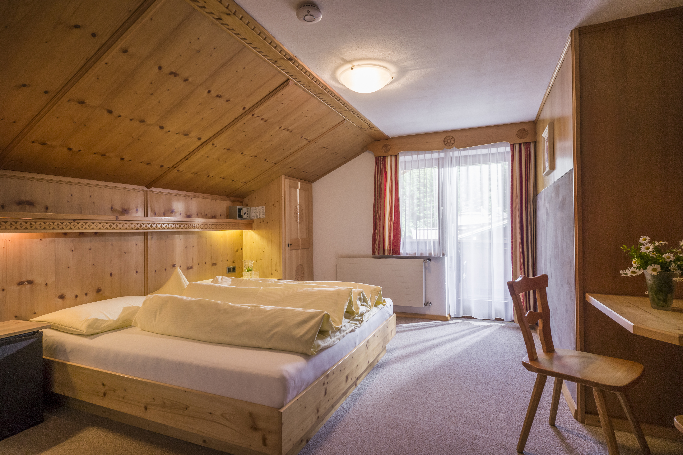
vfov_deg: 67.4
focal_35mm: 18
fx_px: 341
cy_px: 228
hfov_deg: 90.0
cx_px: 342
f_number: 5.6
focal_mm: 18
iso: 400
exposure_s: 1/30
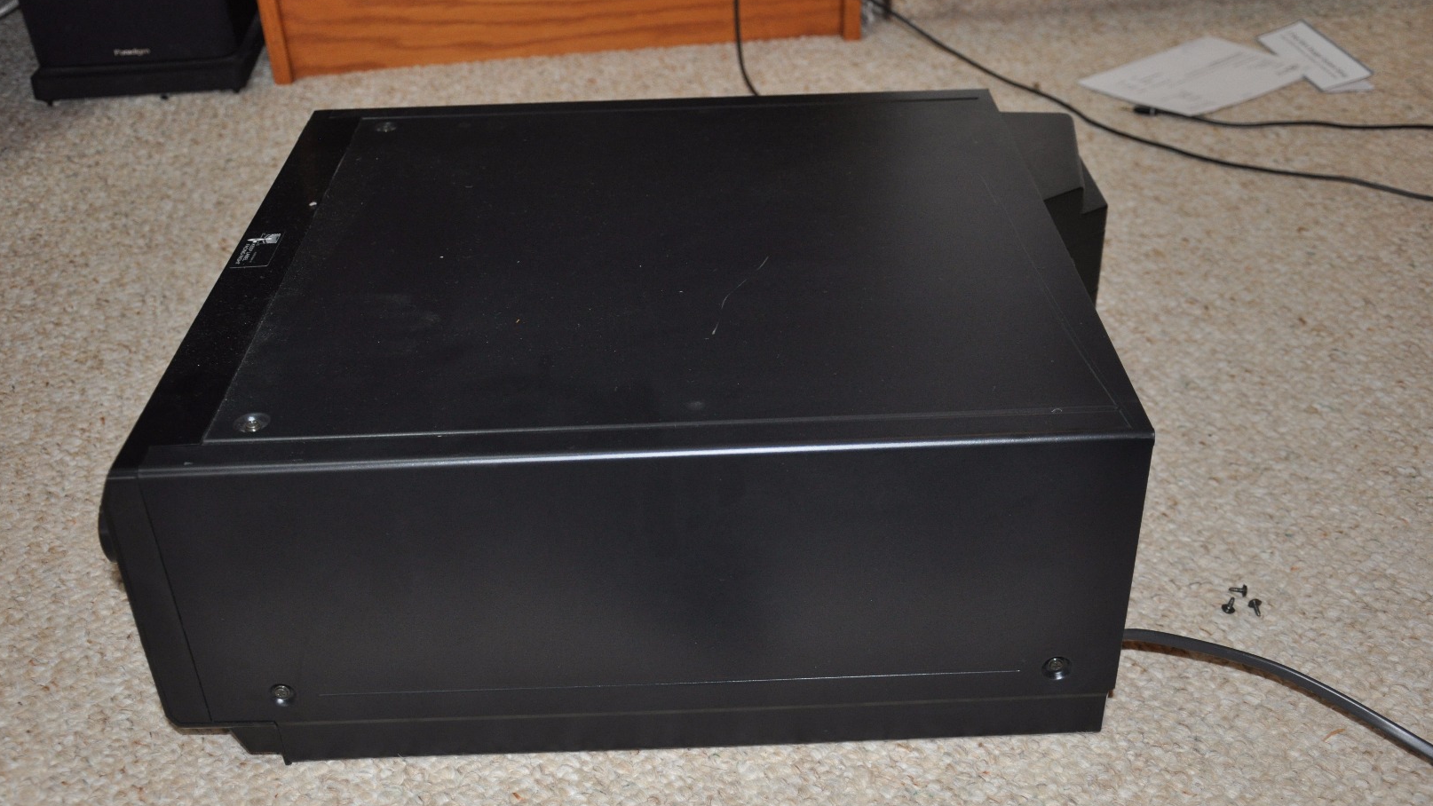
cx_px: 713
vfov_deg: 30.0
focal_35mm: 40
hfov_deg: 51.0
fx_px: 1502
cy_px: 413
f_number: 4
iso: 800
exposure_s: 1/60
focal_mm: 25
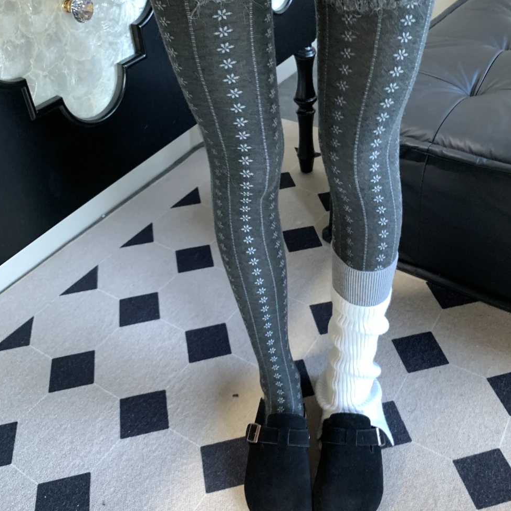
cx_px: 279
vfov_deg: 48.3
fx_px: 568
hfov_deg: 48.4
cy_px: 217
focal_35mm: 34
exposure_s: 1/60
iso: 400
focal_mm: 4.25
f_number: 1.8
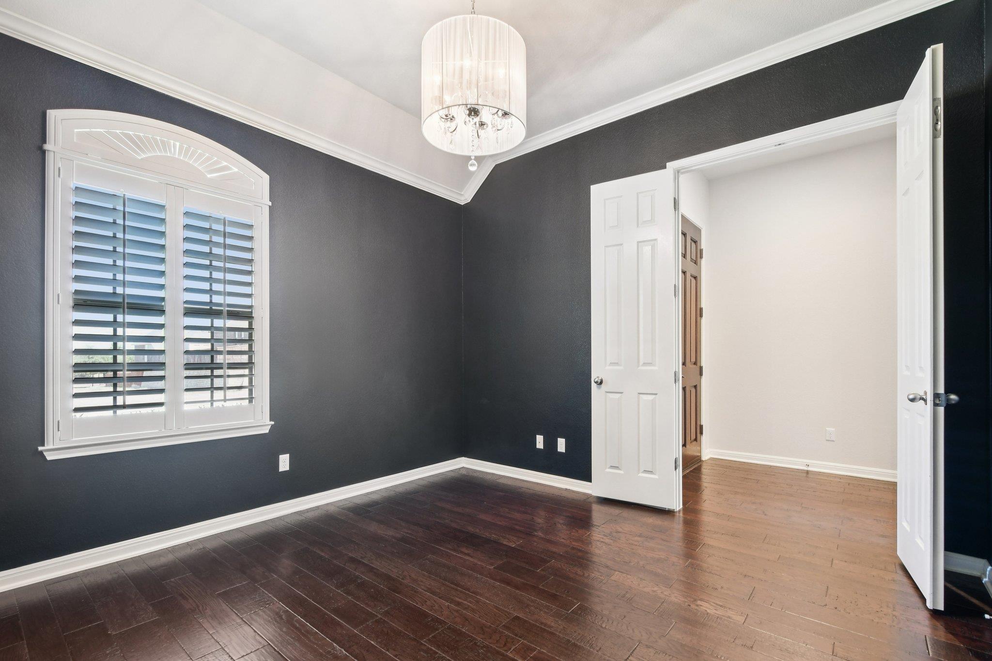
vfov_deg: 77.3
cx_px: 496
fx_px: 413
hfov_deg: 100.4
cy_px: 330
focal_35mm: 15
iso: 400
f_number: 8
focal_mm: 10
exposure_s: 1/4
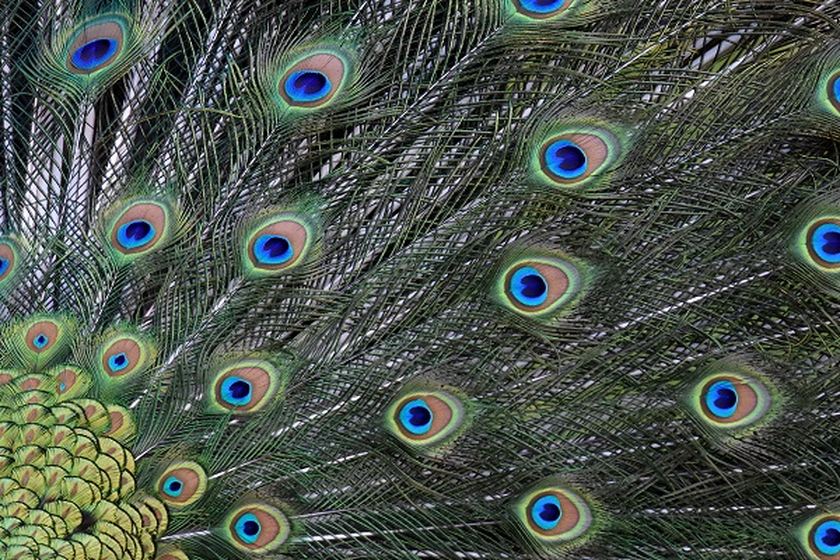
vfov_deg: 1.8
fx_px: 17499
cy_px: 280
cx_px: 420
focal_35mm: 750
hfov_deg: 2.7
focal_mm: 500
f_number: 14
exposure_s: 1/125
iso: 800
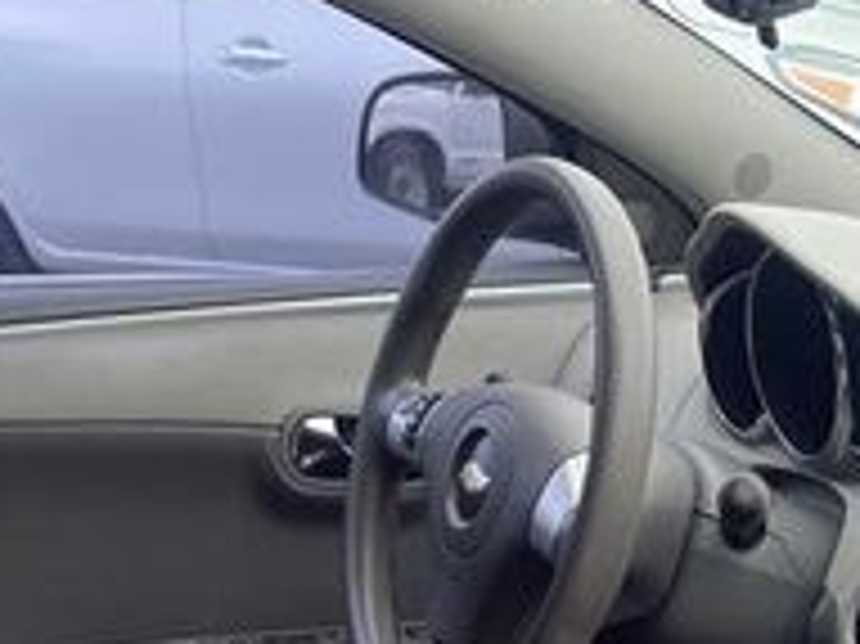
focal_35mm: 87
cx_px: 1126
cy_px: 1018
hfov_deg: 20.5
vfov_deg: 15.4
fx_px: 2160
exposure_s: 1/327
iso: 32
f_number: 1.6
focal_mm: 5.1
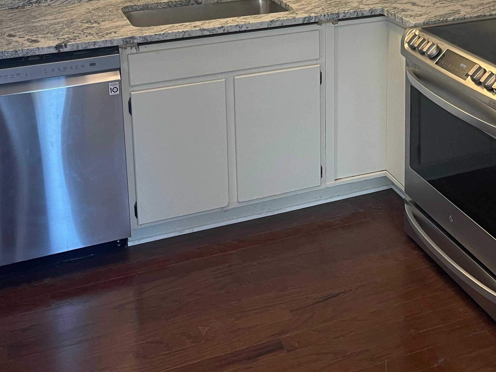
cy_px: -8
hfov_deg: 35.3
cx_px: 316
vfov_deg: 25.6
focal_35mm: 54
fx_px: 774
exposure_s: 1/60
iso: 100
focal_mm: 5.1
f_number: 1.6
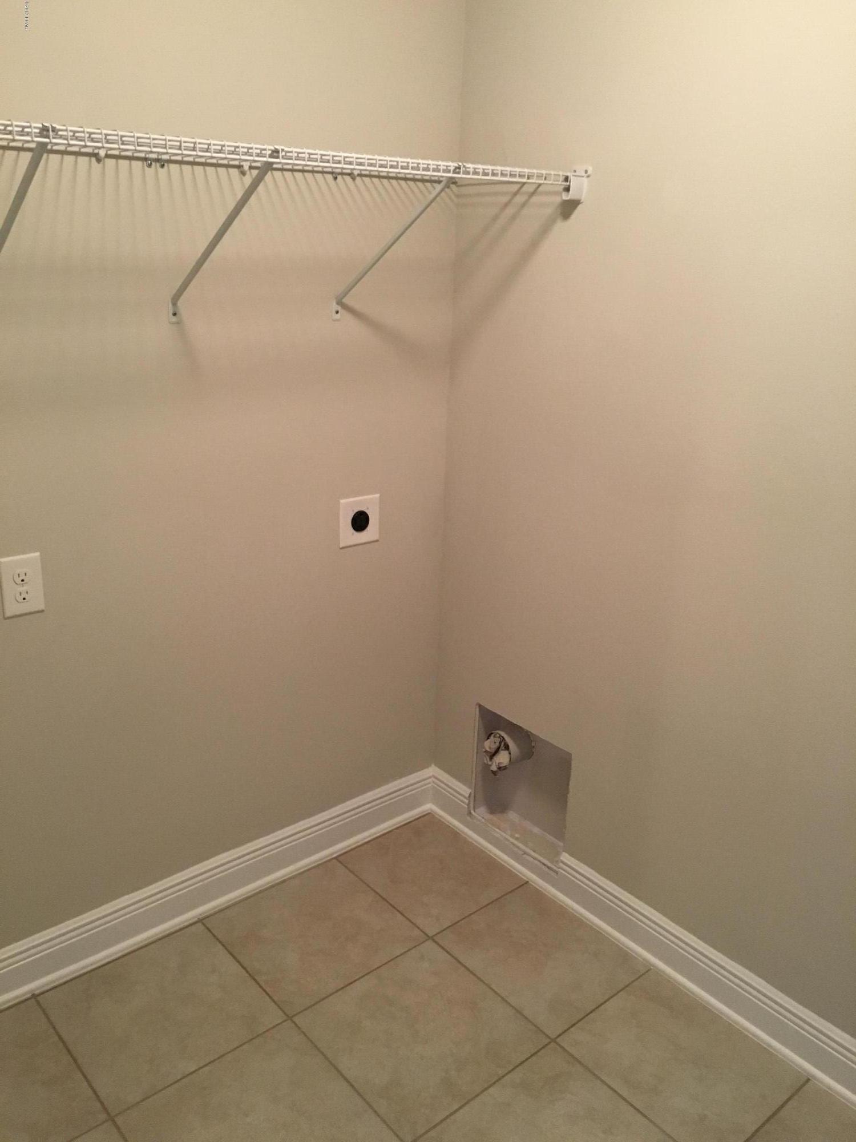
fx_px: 956
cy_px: 571
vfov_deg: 61.7
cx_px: 428
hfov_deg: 48.2
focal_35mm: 29
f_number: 2.2
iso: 160
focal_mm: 4.15
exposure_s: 1/30
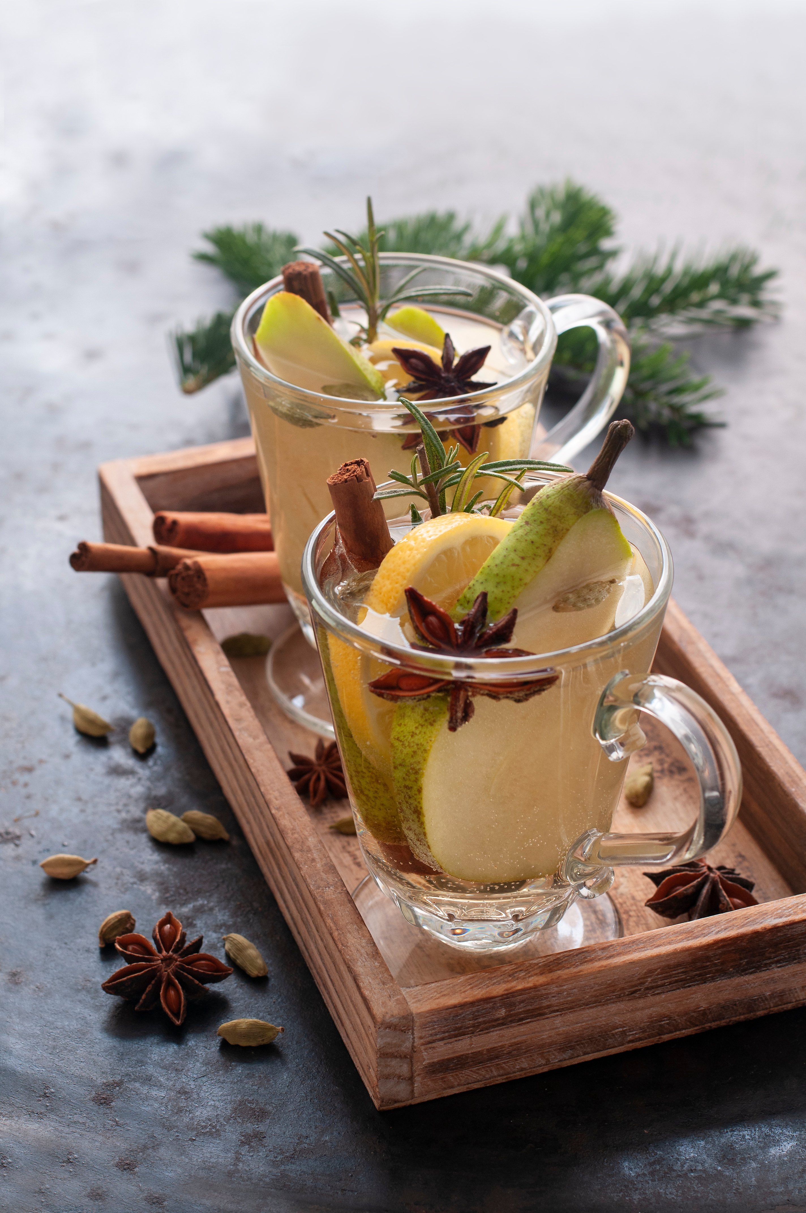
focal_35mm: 75
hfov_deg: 18.1
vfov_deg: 27.0
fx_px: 2525
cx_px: 403
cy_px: 606
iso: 200
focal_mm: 50
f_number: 6.7
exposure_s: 1/2
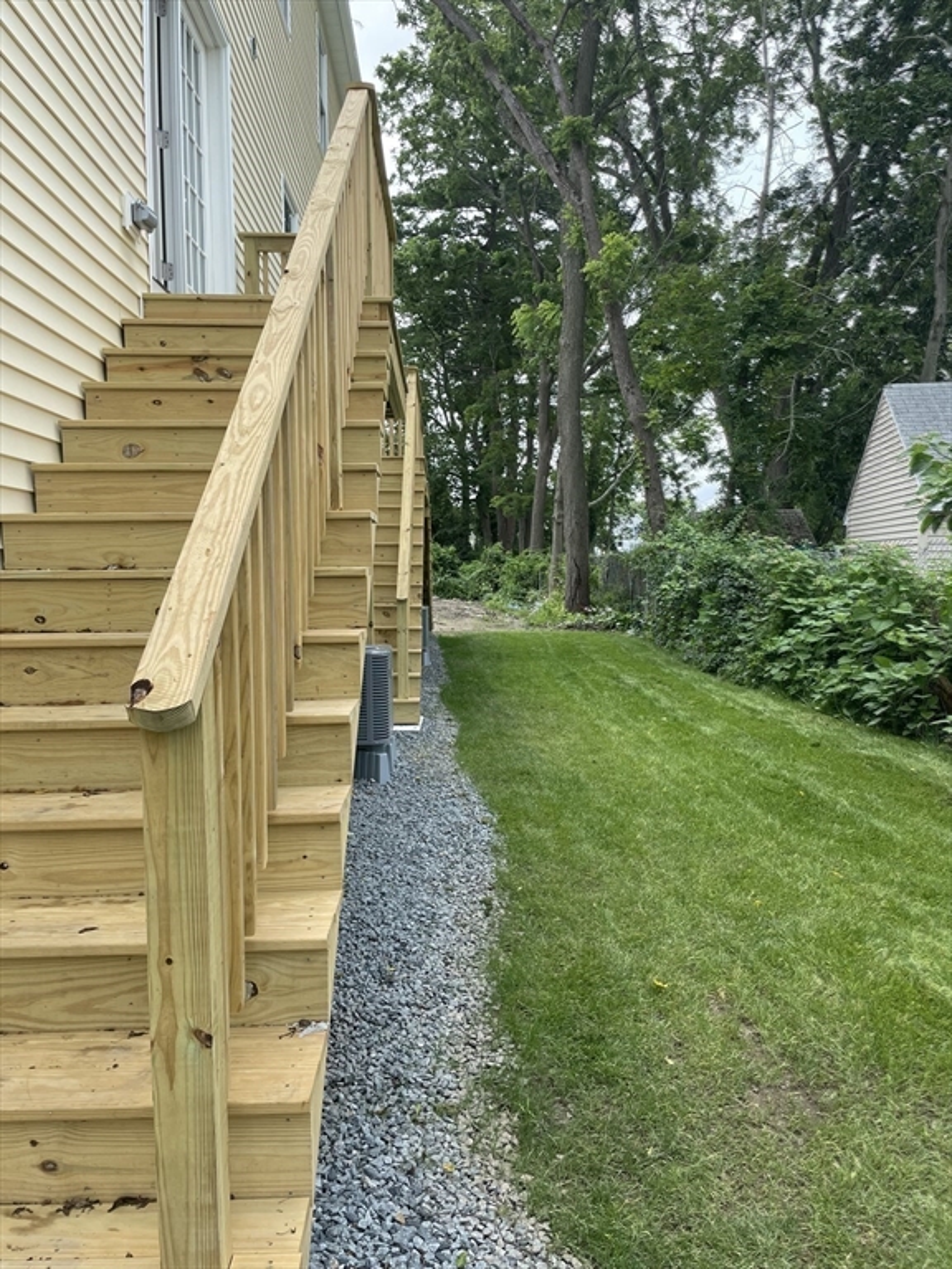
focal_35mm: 26
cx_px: 476
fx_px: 953
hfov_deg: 53.1
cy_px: 634
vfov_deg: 67.3
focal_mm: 4.2
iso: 32
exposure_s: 1/955
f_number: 1.6
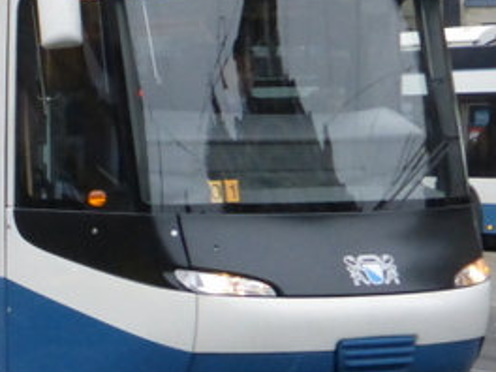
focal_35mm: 174
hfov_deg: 11.2
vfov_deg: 8.5
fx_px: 2493
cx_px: -64
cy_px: 64
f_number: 4.1
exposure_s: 1/125
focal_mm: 7.9
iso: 400
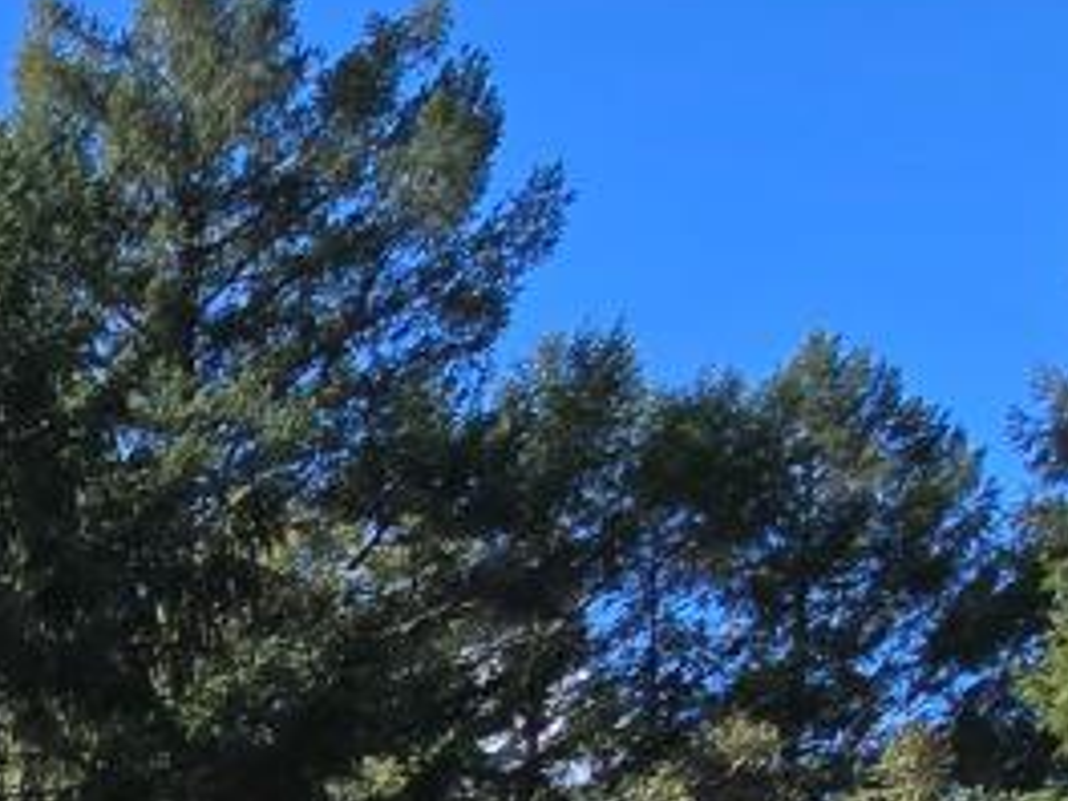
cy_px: 1766
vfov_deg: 14.8
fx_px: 2283
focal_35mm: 74
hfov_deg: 16.7
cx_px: -1250
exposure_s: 1/1336
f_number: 2.2
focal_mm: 2.2
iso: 50
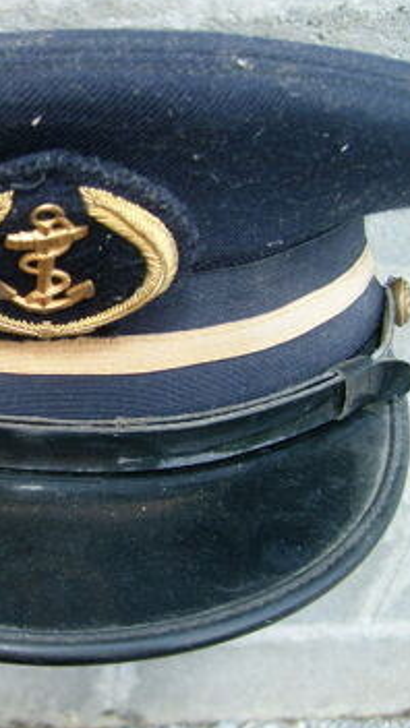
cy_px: 364
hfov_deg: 21.6
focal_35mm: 52
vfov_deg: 39.9
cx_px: -68
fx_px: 1005
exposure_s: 1/350
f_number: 2.8
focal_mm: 5.8
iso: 80
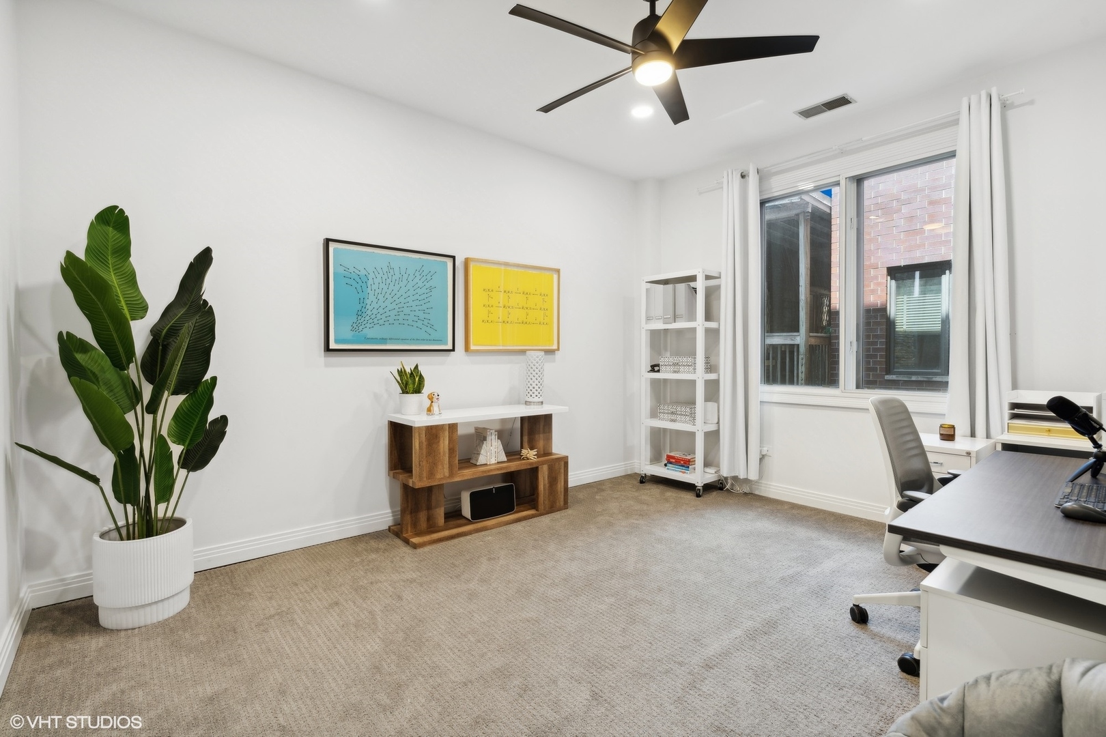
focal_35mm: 16
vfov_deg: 73.7
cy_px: 368
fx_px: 492
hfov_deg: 96.7
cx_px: 553
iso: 320
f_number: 8
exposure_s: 1/10
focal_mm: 16
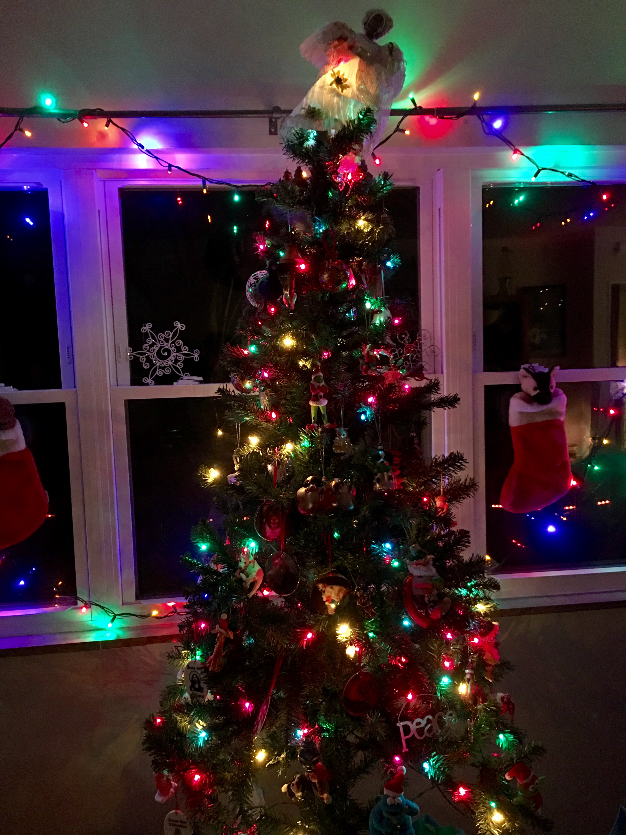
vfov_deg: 61.7
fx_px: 699
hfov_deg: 48.2
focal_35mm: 29
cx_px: 313
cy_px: 418
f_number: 2.2
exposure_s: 1/4
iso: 125
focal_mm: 4.15
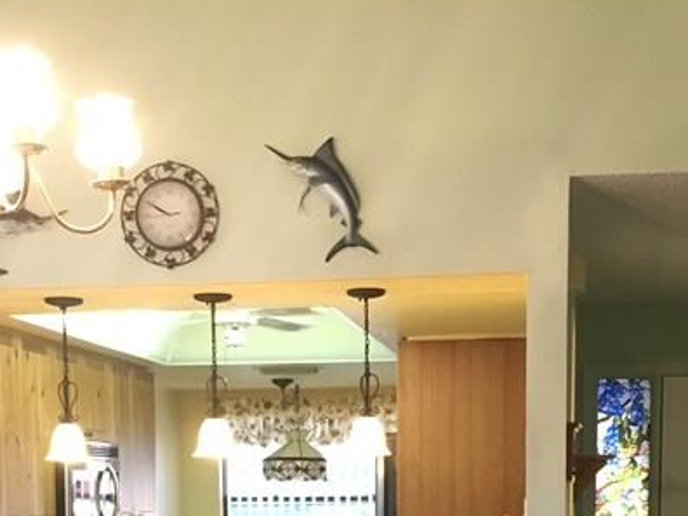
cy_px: 655
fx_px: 1491
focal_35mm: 75
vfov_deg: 18.4
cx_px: 347
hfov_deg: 26.0
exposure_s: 1/30
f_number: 2.2
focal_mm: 4.15
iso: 200
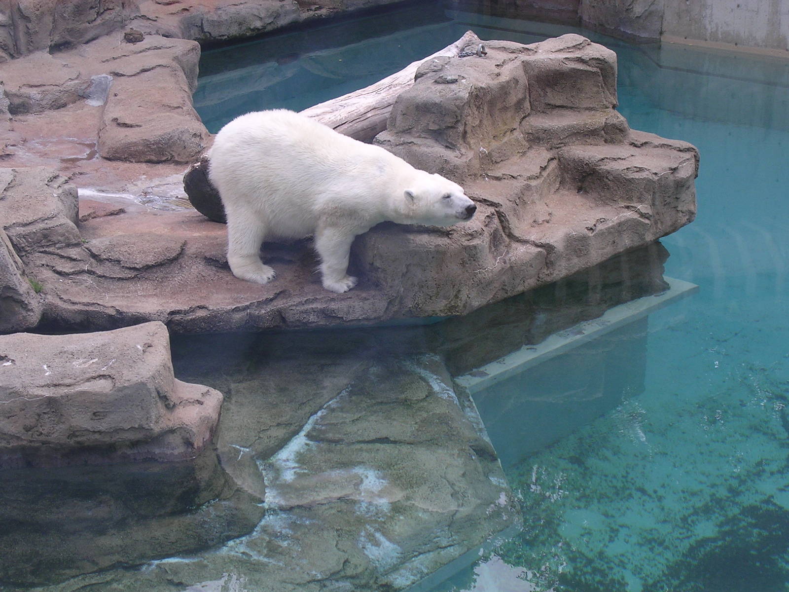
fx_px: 1960
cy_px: 296
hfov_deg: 22.8
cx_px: 394
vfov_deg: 17.2
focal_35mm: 86
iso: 100
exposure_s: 1/213
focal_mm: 13
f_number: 4.1
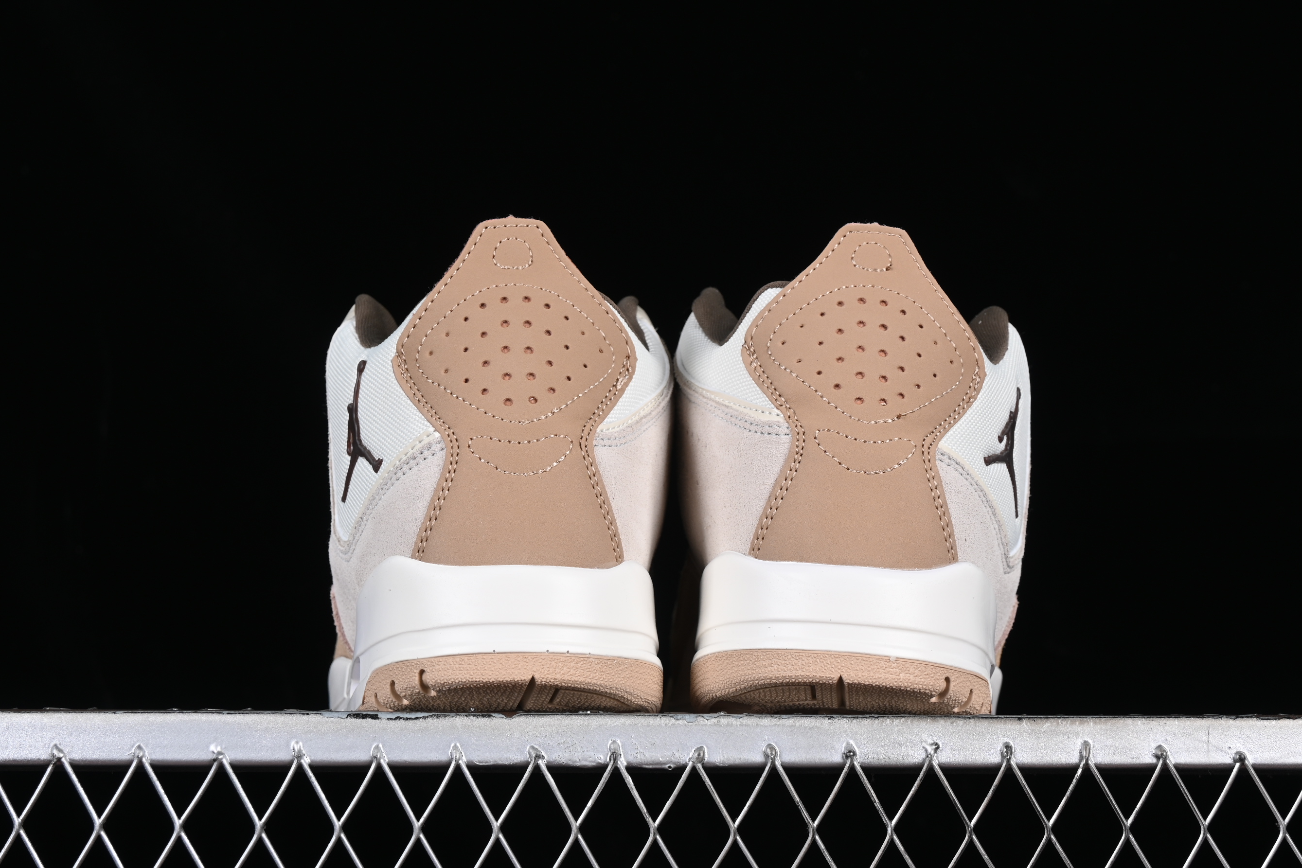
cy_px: 444
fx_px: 2821
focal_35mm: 78
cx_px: 677
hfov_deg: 26.0
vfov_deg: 17.5
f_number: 8
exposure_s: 1/80
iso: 160
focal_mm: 50
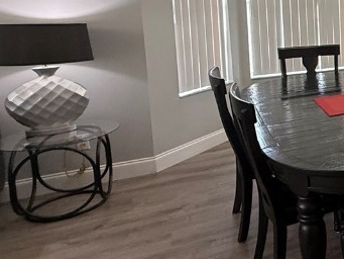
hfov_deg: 31.3
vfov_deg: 33.0
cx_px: 475
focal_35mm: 42
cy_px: 36
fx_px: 418
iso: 200
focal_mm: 2.22
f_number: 2.2
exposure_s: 1/120
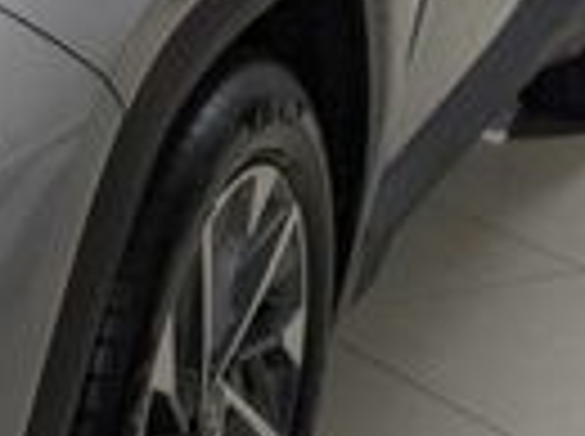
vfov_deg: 13.1
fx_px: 1872
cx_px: -328
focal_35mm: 111
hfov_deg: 16.1
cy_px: -31
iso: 22
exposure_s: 1/112
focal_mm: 6.9
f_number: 1.68
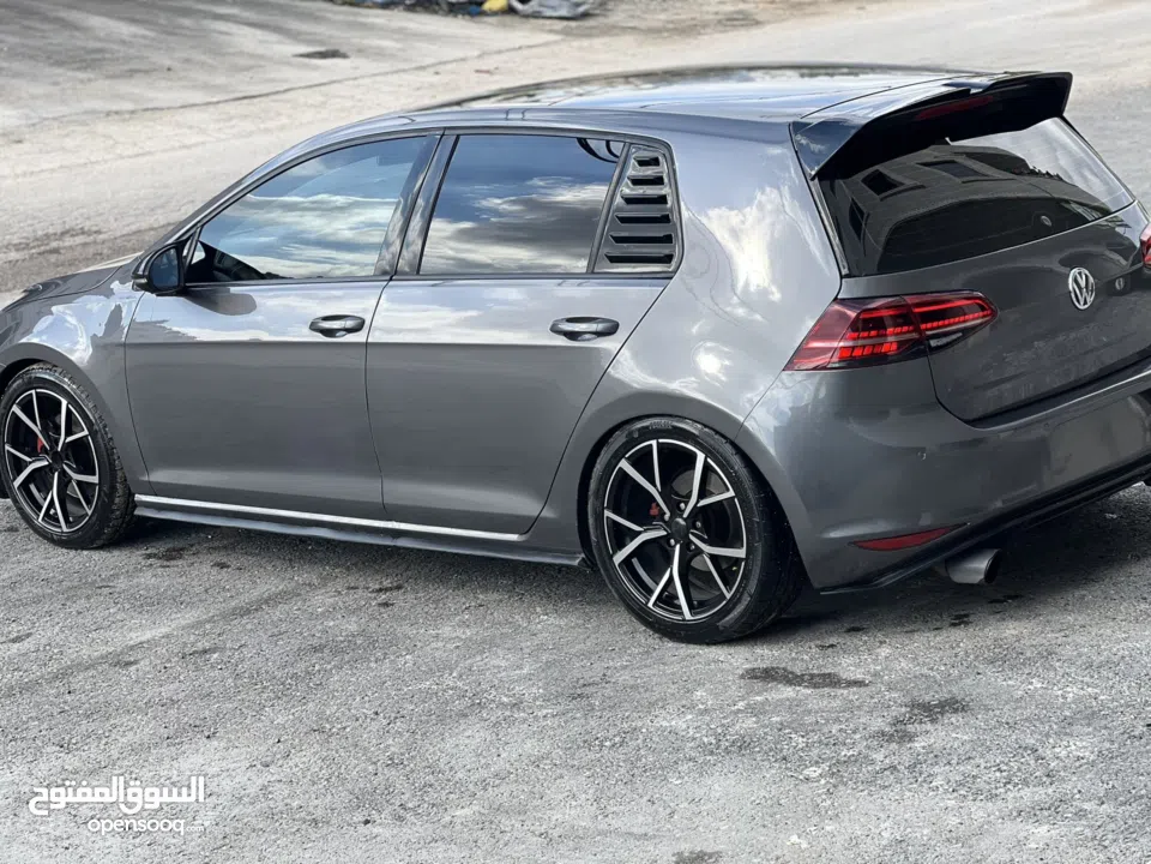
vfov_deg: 19.1
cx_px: 576
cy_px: 432
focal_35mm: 77
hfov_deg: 25.3
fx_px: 2560
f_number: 2.8
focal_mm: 9
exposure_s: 1/125
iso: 20
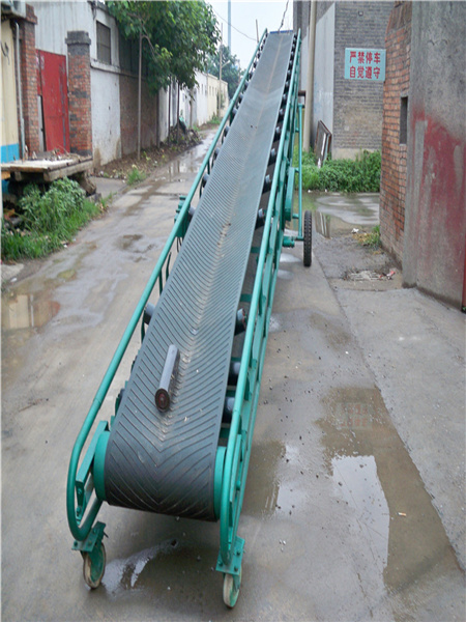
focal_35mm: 35
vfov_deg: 52.6
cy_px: 311
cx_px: 233
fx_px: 628
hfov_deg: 40.7
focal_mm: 6.3
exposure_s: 1/125
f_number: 3.1
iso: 100
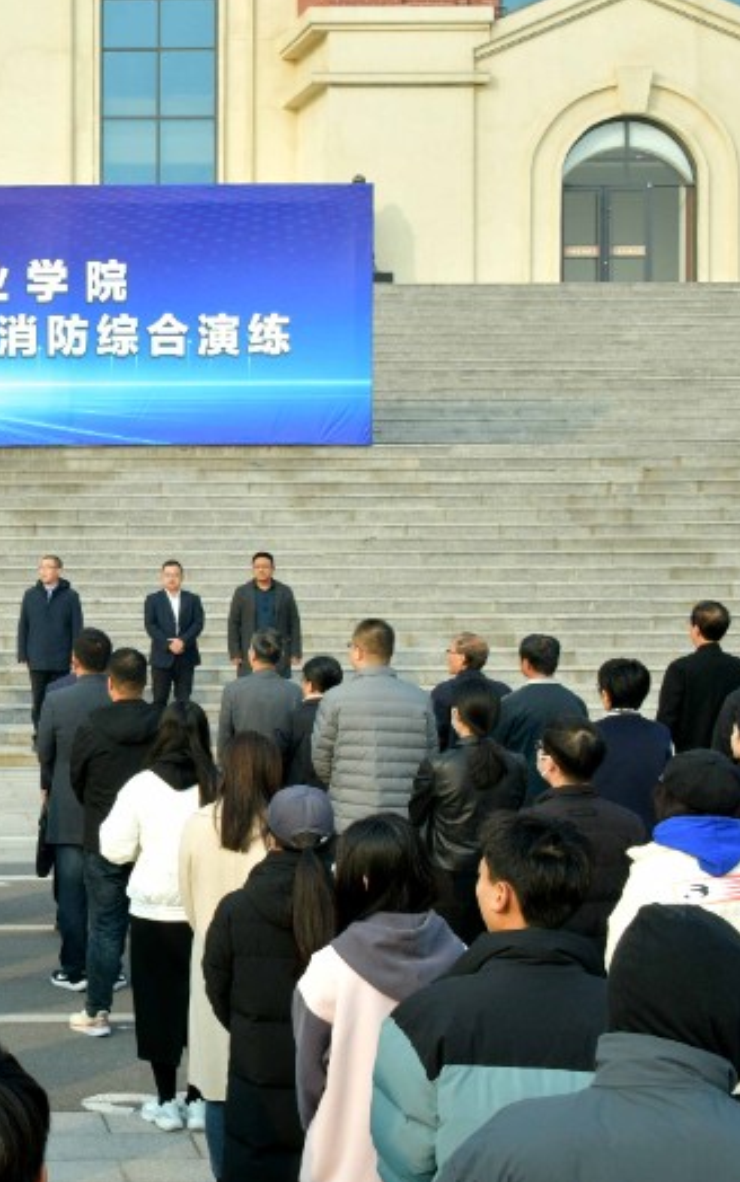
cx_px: -158
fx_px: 1805
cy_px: 590
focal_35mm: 56
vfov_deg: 36.3
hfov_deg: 21.4
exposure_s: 1/160
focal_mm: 24
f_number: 14
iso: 560
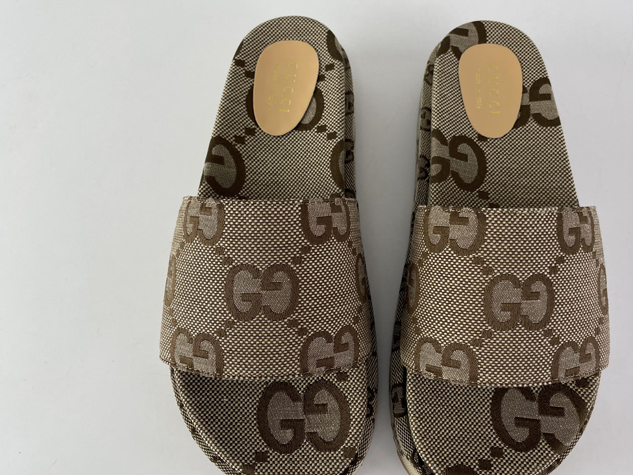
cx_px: 362
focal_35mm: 32
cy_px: 243
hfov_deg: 56.6
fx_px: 585
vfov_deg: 44.1
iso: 32
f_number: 1.6
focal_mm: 4.2
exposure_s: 1/119
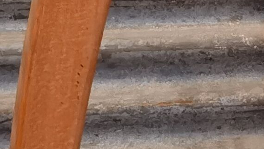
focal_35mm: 212
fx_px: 1485
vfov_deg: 5.7
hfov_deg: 9.6
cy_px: -33
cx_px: 483
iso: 640
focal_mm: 6.71
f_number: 1.9
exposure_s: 1/33.3
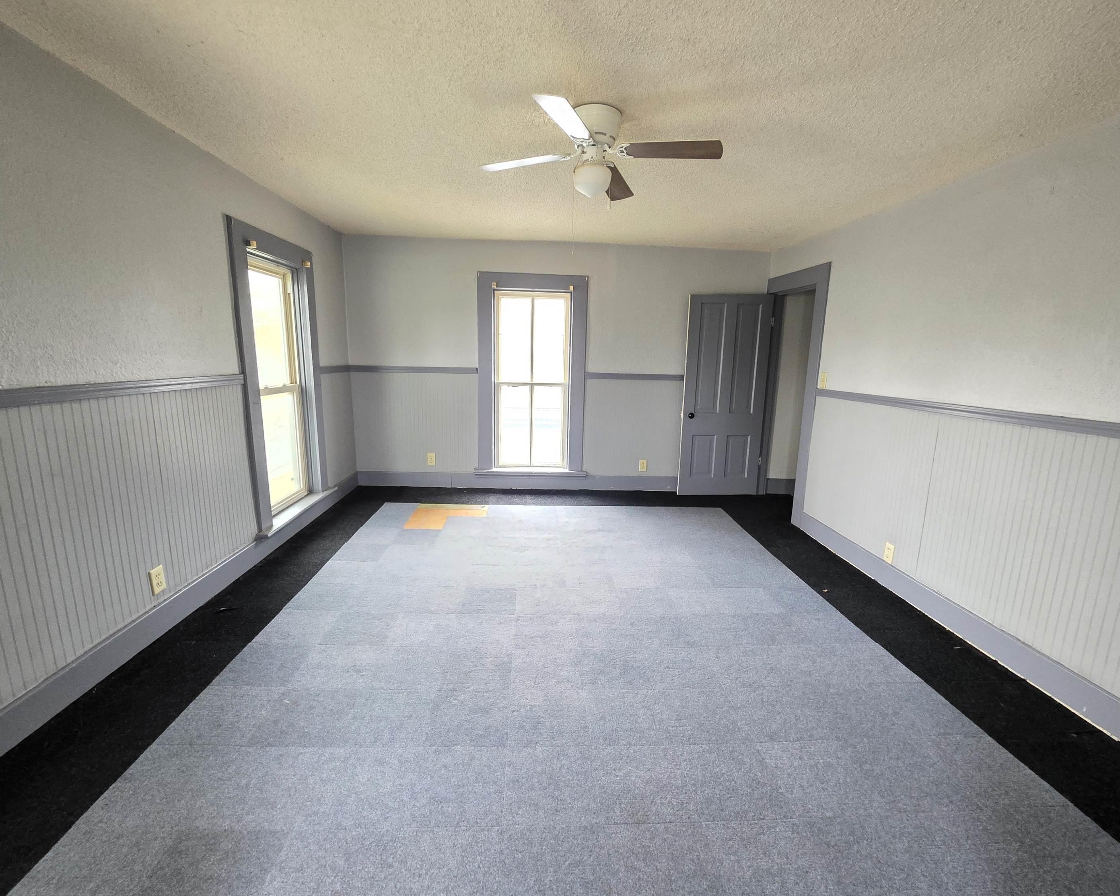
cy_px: 452
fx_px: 464
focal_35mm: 14
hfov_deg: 100.7
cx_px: 556
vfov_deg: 88.0
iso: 1000
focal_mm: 2.2
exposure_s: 1/30
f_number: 1.9
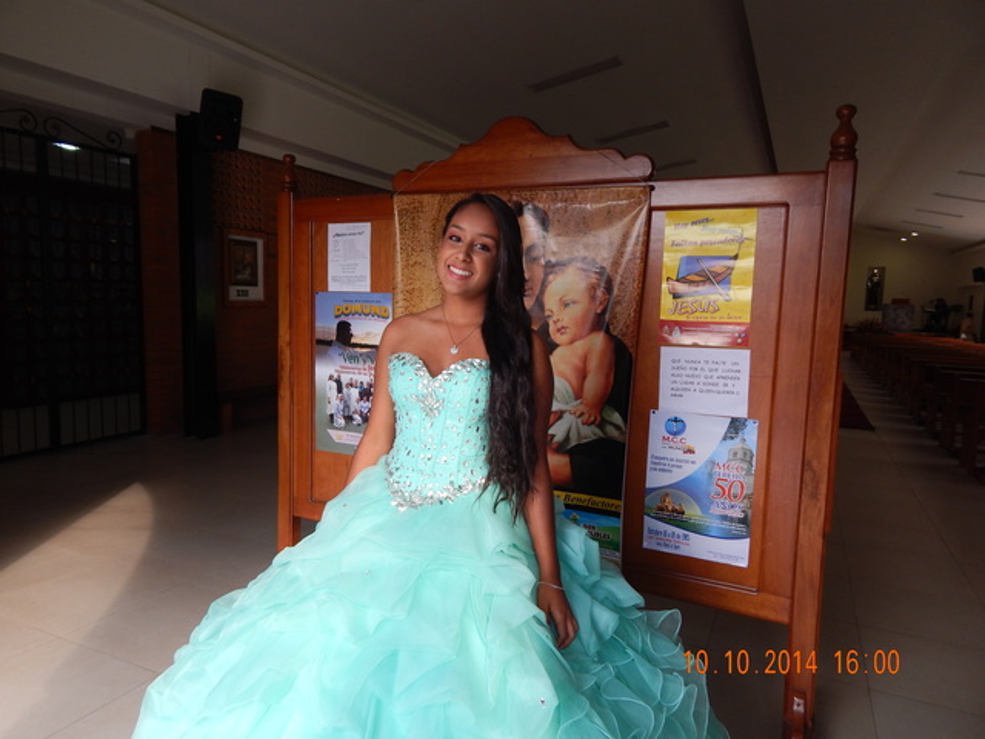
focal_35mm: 23
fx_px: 654
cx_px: 492
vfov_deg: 58.9
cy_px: 370
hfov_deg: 73.9
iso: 125
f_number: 3
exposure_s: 1/100
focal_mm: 4
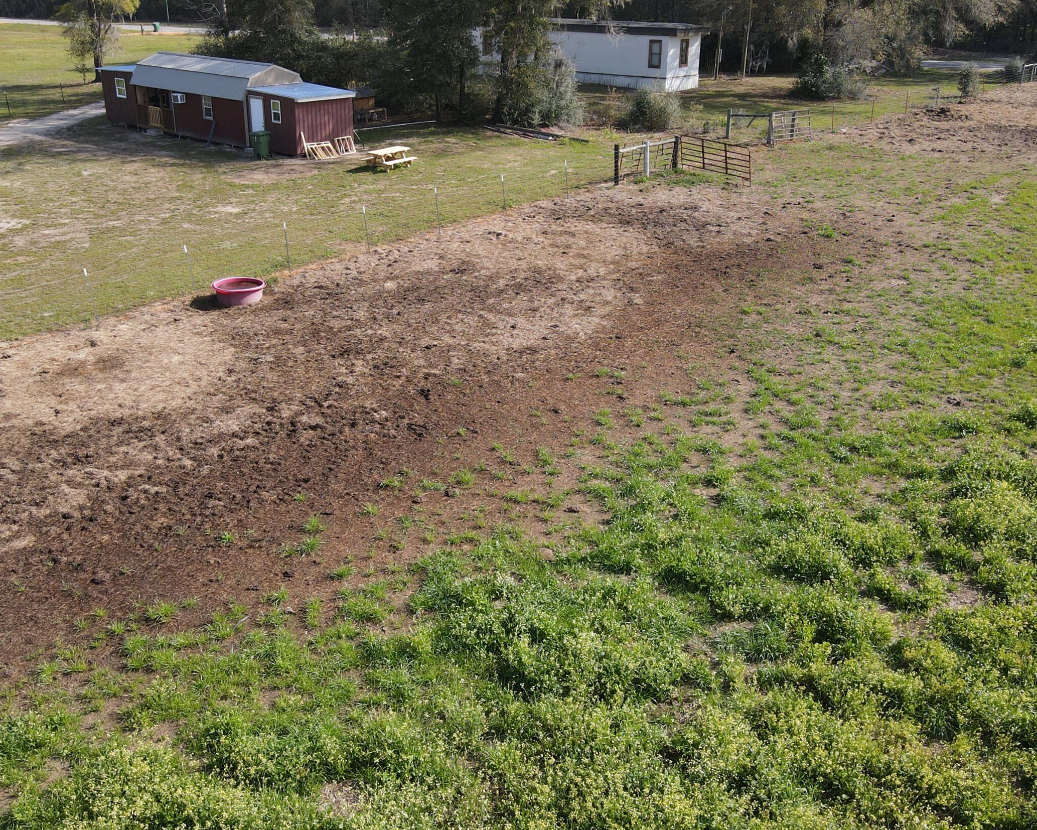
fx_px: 1044
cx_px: 485
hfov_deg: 52.8
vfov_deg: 43.3
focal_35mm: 34
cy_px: 451
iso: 100
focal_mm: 4.5
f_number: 2.8
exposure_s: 1/320
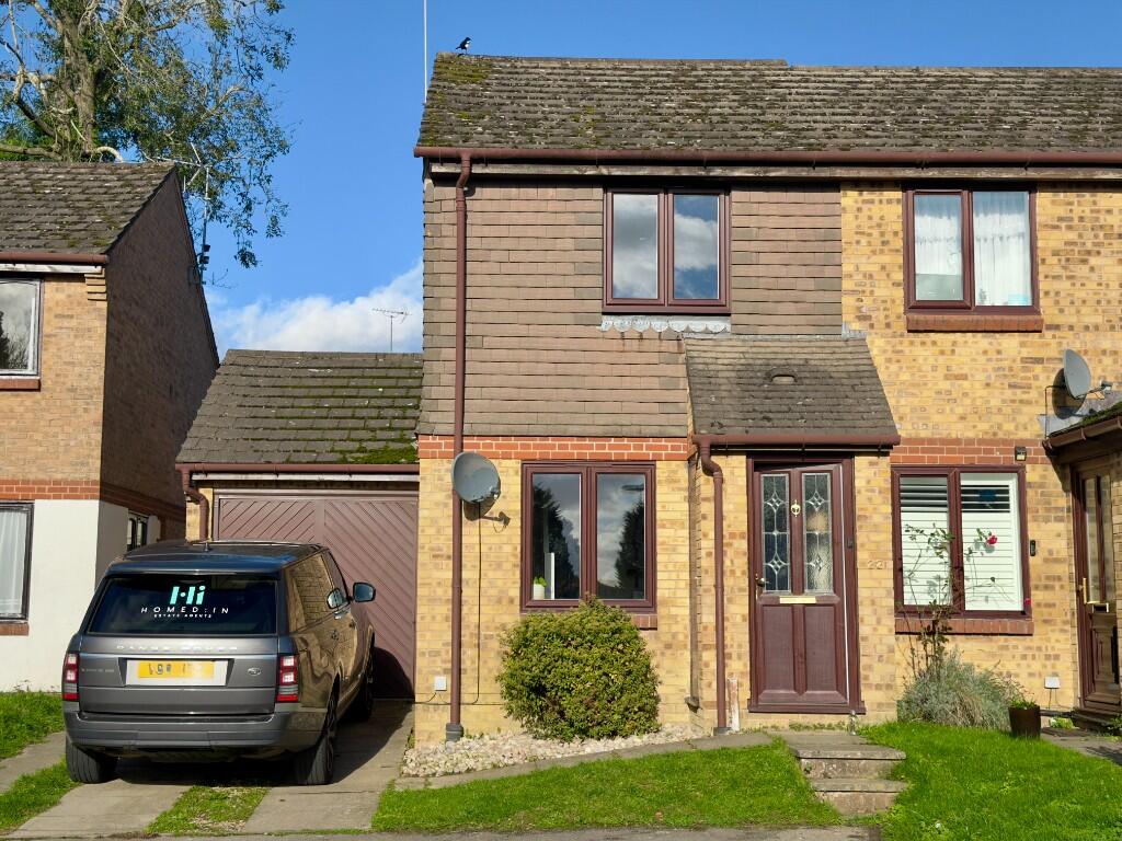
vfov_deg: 30.3
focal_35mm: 48
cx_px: 561
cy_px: 420
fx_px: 1556
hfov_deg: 39.7
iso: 64
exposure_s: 1/5587
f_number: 1.78
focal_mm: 6.76
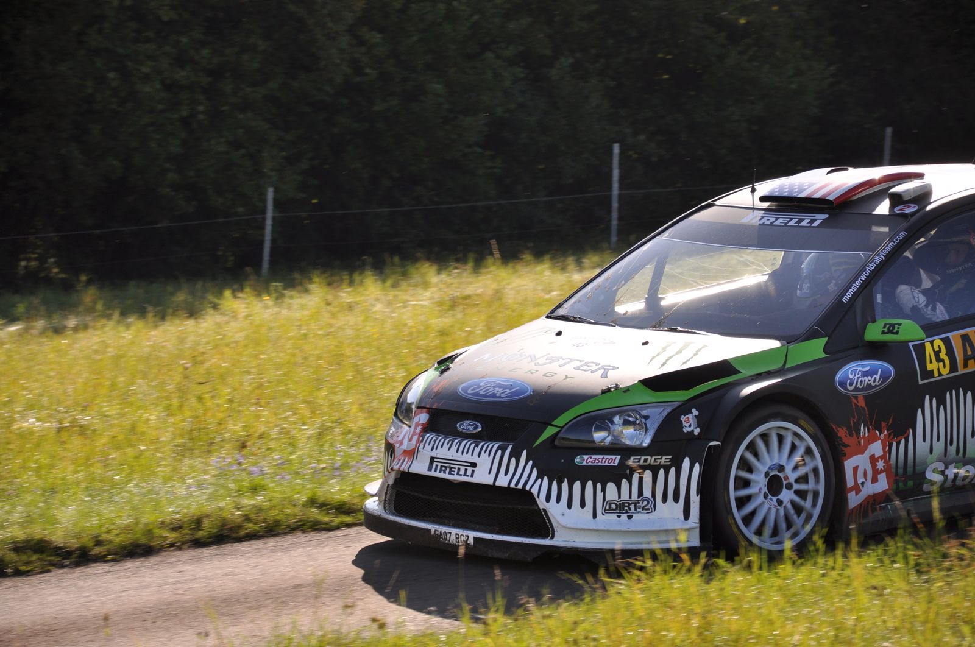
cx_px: 488
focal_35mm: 158
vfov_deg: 8.7
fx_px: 4260
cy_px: 324
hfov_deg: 13.1
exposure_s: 1/800
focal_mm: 105
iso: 200
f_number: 7.1
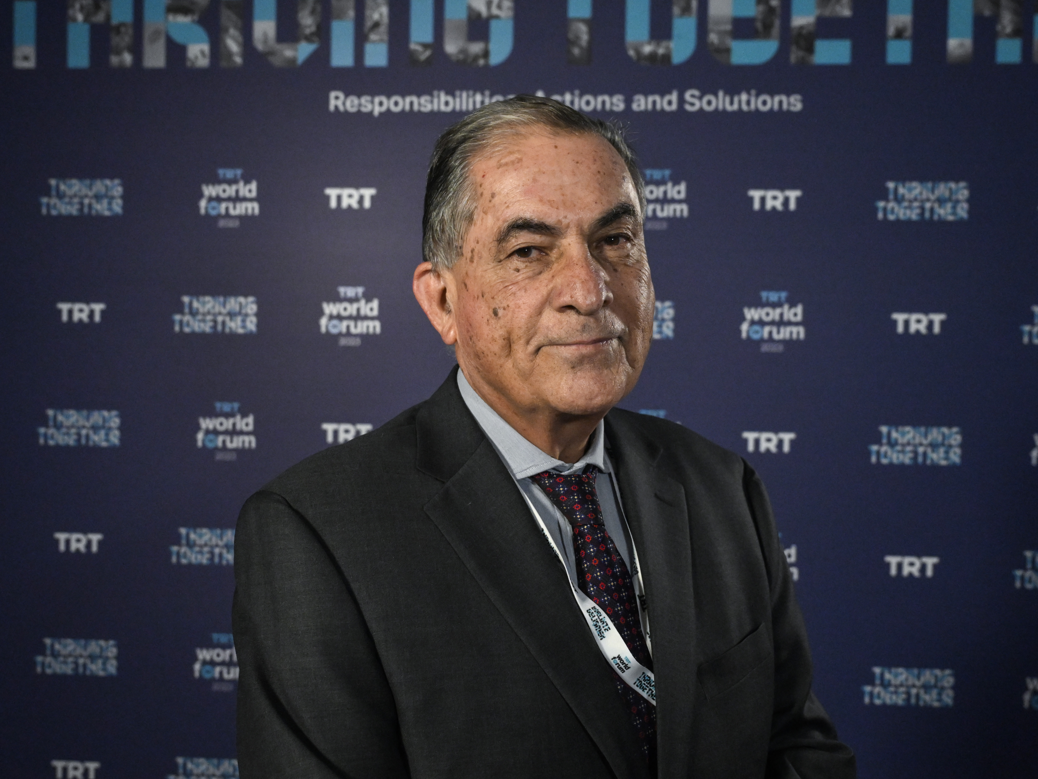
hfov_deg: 42.9
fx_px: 1319
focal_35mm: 44
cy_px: 394
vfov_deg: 32.9
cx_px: 544
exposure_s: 1/500
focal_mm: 27
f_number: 4
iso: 4000
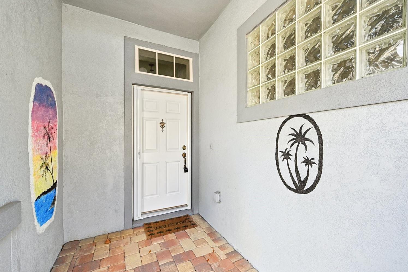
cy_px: 141
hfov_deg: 100.4
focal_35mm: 15
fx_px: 170
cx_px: 210
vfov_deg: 77.3
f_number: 8
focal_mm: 14
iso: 400
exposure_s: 1/125
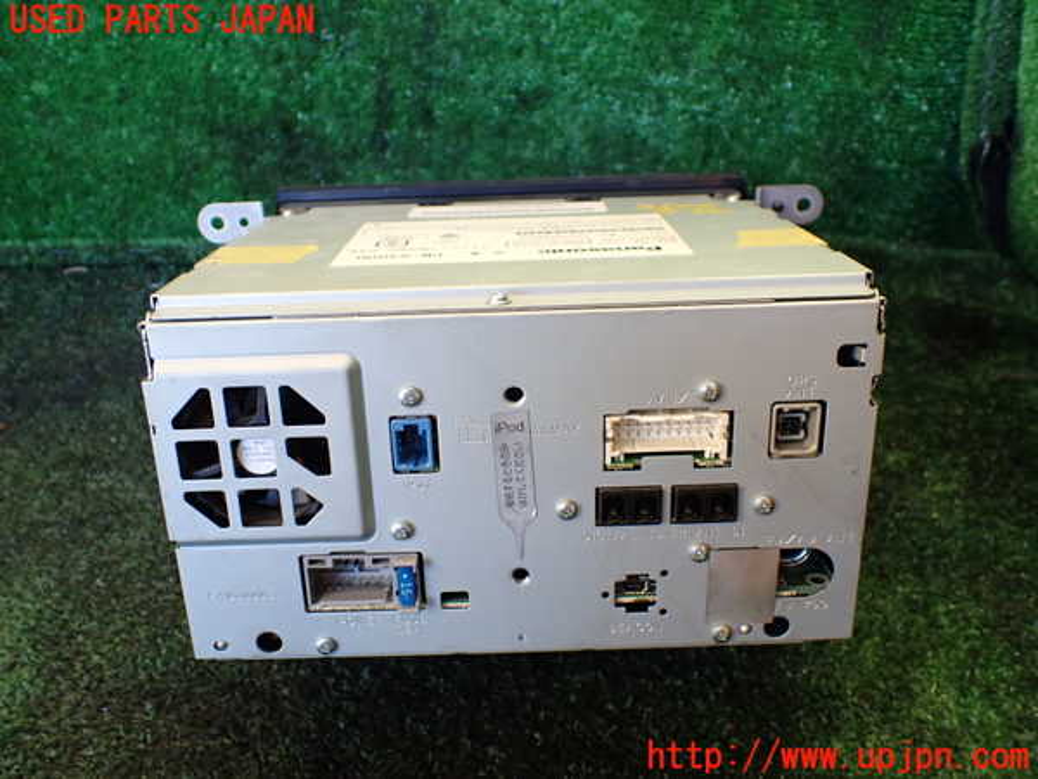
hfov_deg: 60.0
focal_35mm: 30
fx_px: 900
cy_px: 390
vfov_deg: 46.8
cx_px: 519
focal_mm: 5.4
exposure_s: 1/125
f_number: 2.3
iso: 320
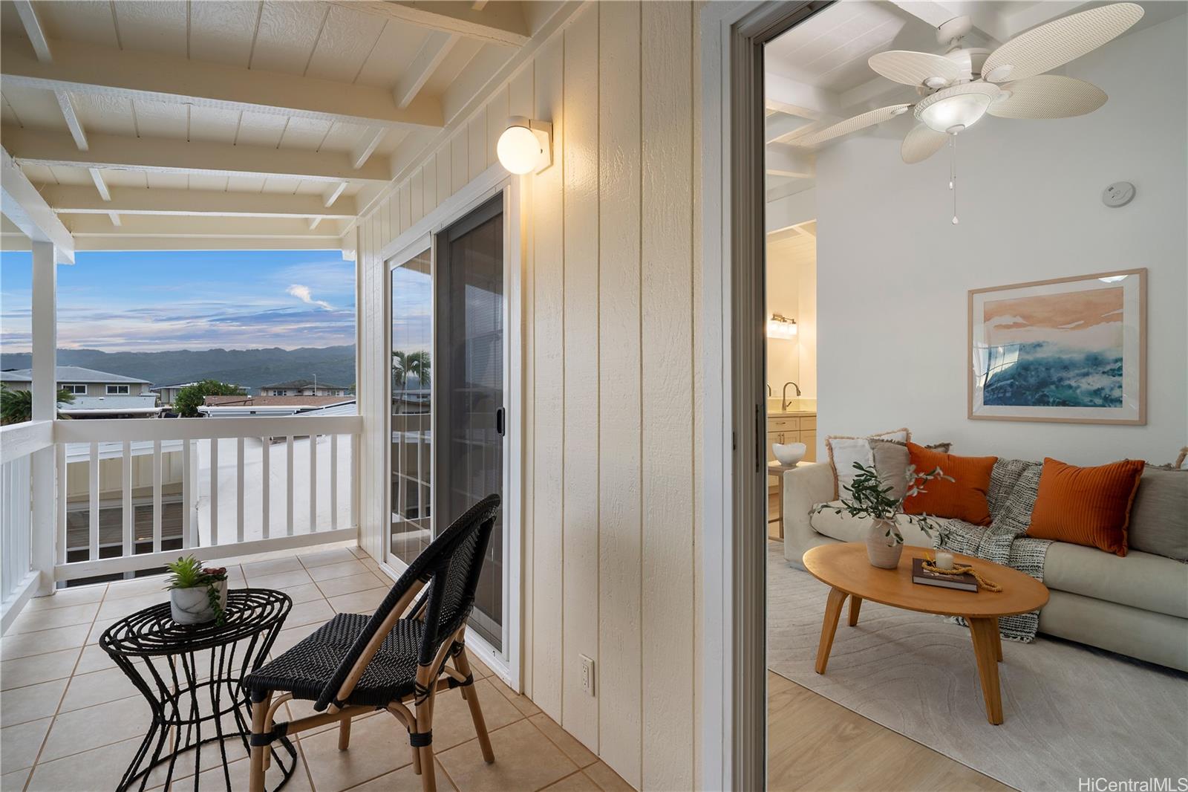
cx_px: 594
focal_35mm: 16
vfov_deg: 73.7
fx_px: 528
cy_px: 396
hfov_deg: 96.7
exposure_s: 1/30
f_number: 11
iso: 200
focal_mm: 16
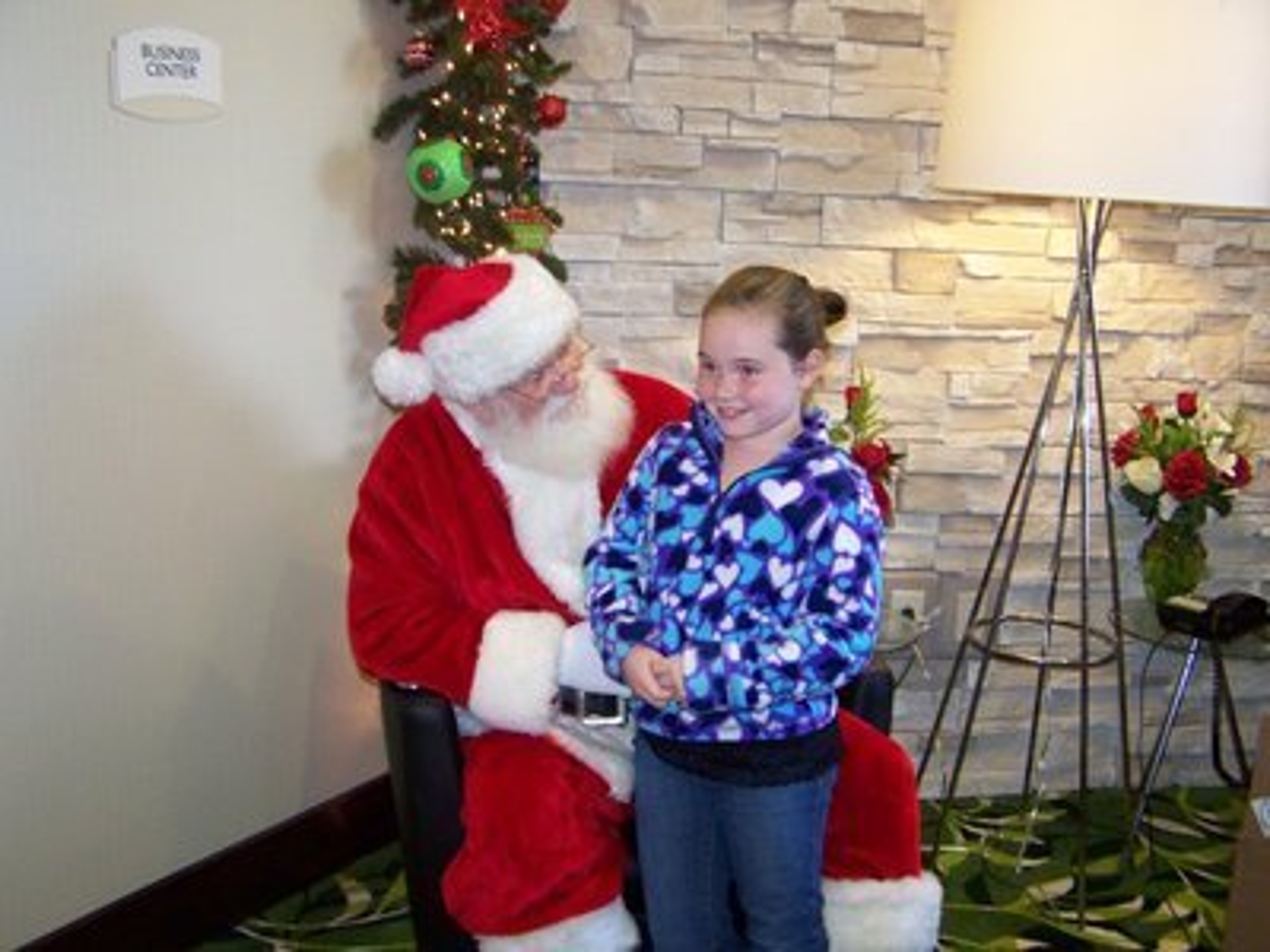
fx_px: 1394
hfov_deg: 49.0
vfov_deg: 37.7
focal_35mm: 38
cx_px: 635
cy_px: 476
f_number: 2.8
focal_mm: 6.3
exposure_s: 1/30
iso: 200
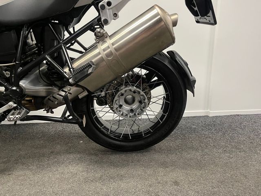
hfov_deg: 67.3
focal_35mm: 26
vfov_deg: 53.1
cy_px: 98
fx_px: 196
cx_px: 130
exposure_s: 1/50
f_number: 1.6
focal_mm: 5.1
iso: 200
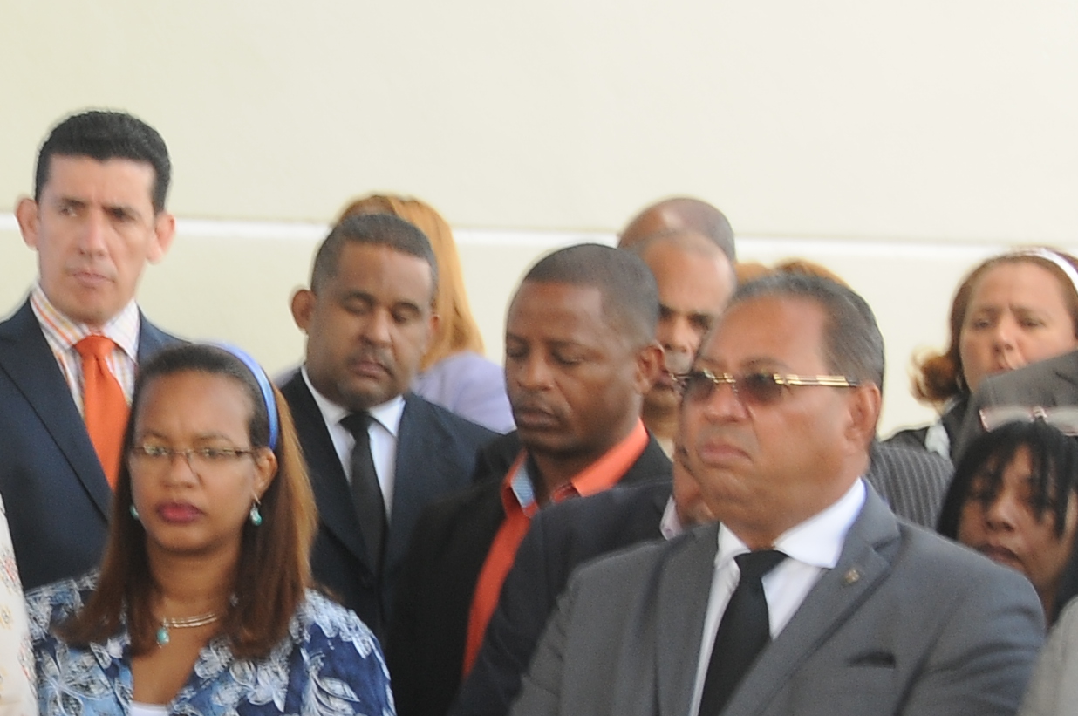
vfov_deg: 7.7
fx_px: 5294
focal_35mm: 177
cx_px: -419
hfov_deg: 11.3
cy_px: 513
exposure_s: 1/60
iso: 200
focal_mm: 34
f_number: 5.6
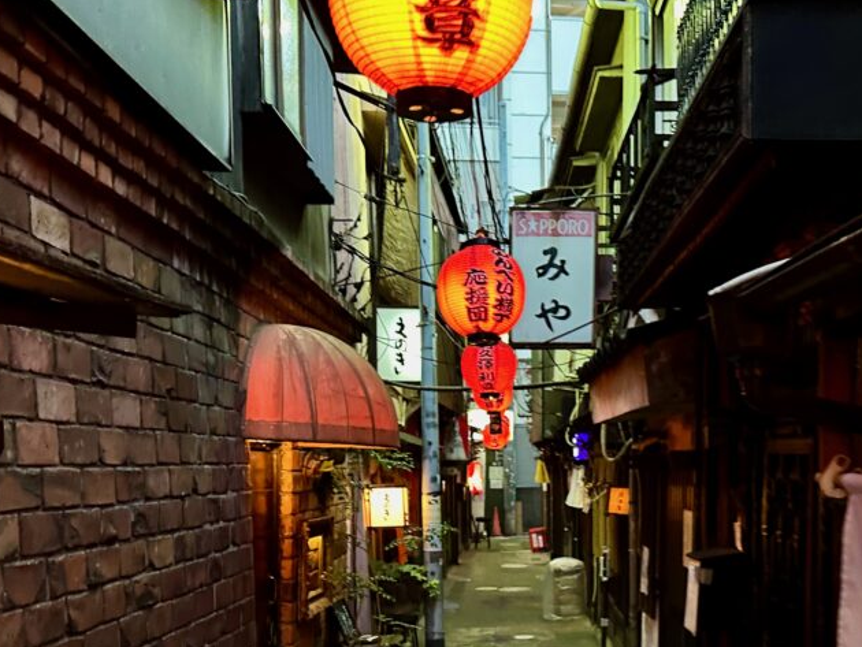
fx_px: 972
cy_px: 521
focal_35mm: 39
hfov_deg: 47.5
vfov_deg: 35.6
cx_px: 530
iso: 400
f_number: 1.78
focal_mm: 6.86
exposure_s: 1/50
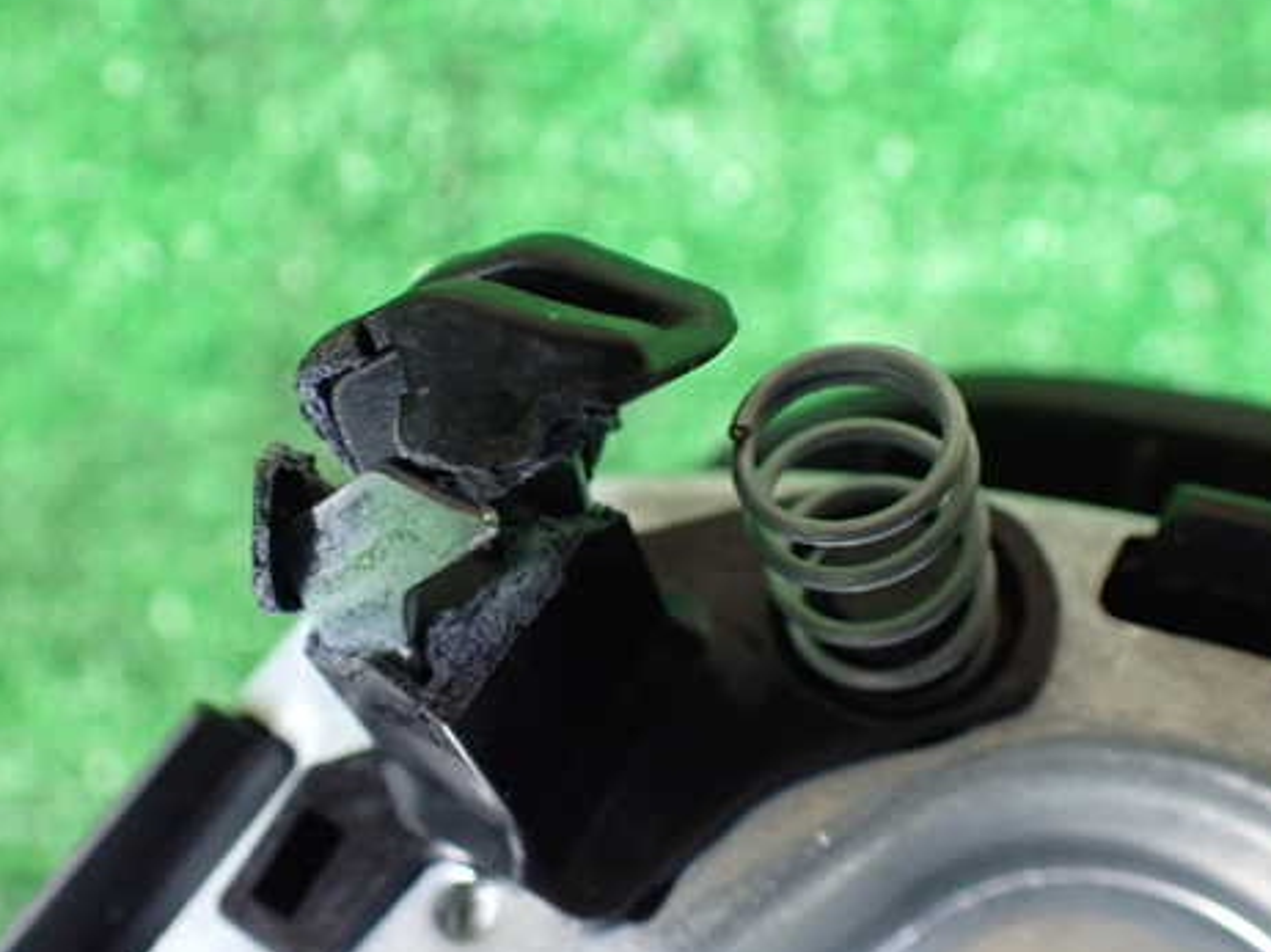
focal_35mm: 39
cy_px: 443
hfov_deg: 47.6
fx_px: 1431
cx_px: 506
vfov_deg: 36.8
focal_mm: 5.4
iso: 800
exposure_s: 1/30
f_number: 2.3
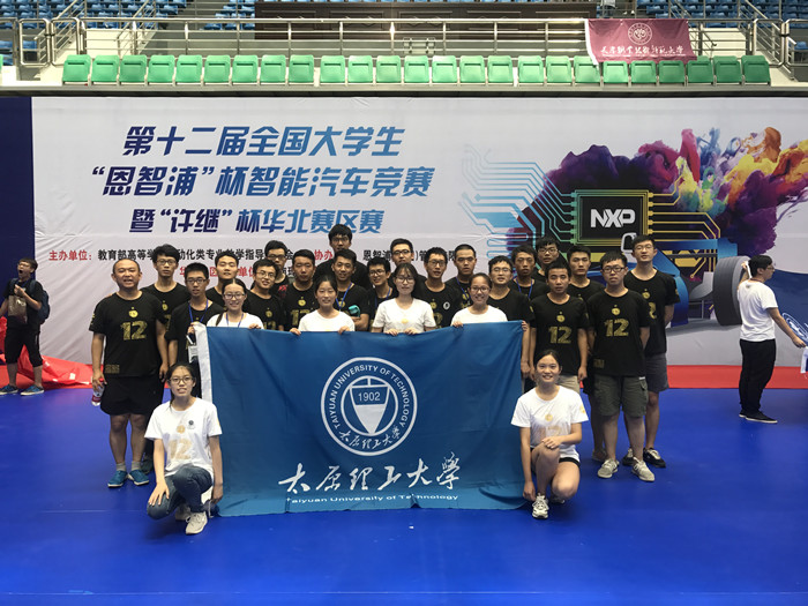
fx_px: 654
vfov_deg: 49.7
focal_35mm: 28
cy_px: 303
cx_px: 404
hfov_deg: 63.4
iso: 40
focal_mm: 3.99
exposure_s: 1/100
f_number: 1.8
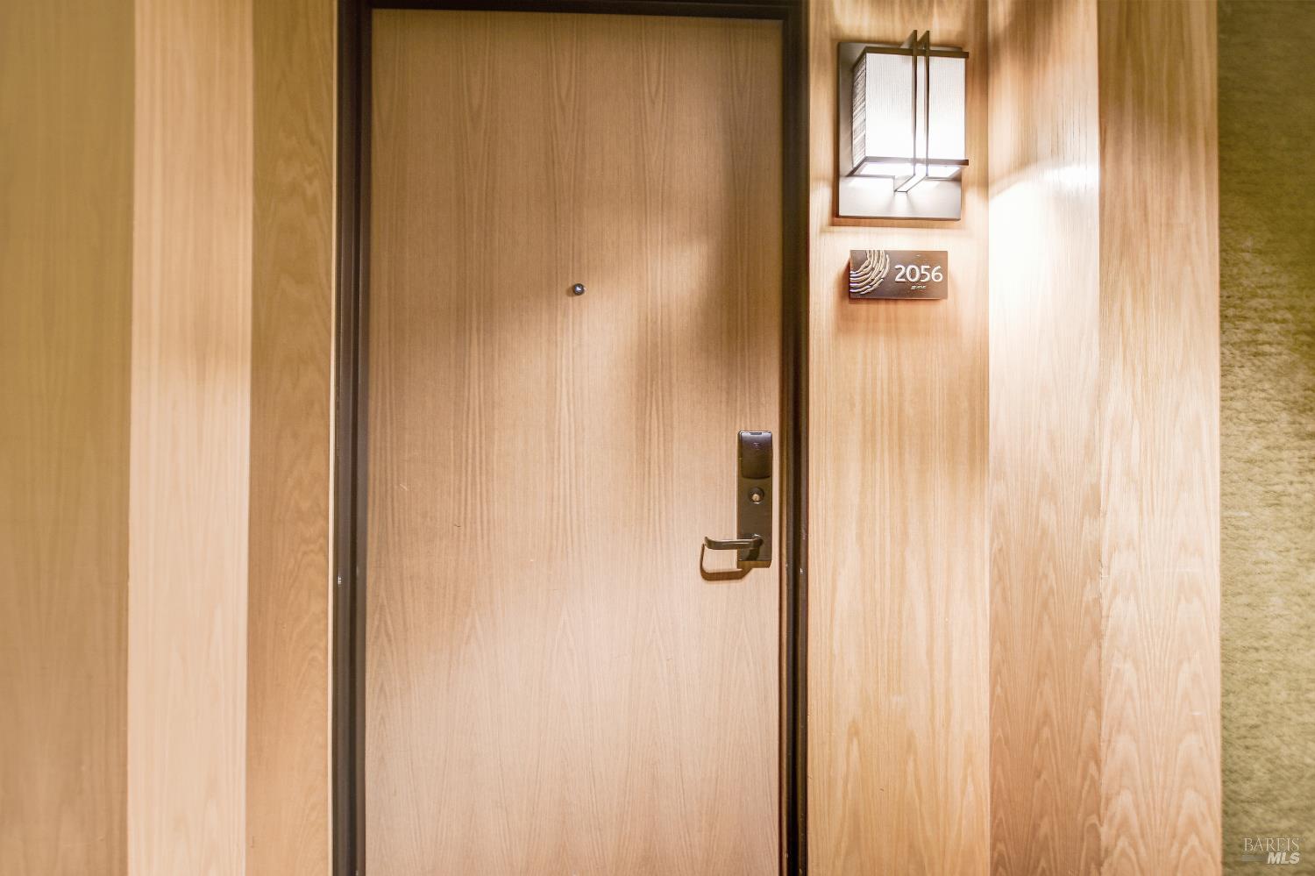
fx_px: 621
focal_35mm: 17
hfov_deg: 93.3
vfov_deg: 70.4
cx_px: 658
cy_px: 438
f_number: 3.5
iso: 100
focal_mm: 11.5
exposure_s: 1/5
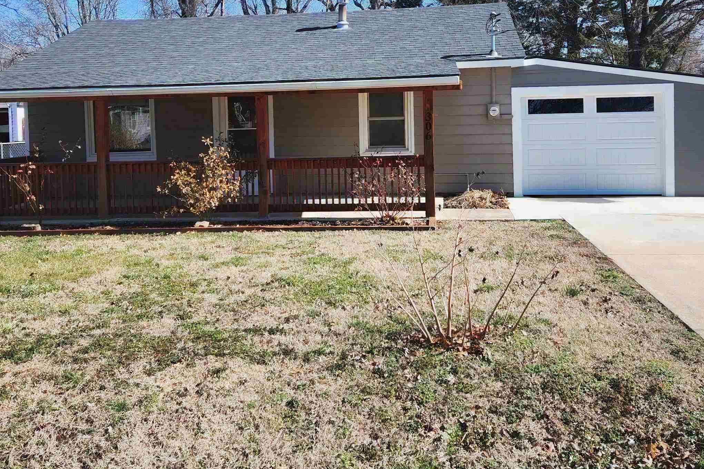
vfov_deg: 36.3
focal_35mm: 36
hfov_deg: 53.1
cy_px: 136
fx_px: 704
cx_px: 370
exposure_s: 1/909
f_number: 1.8
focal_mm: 5.4
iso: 20
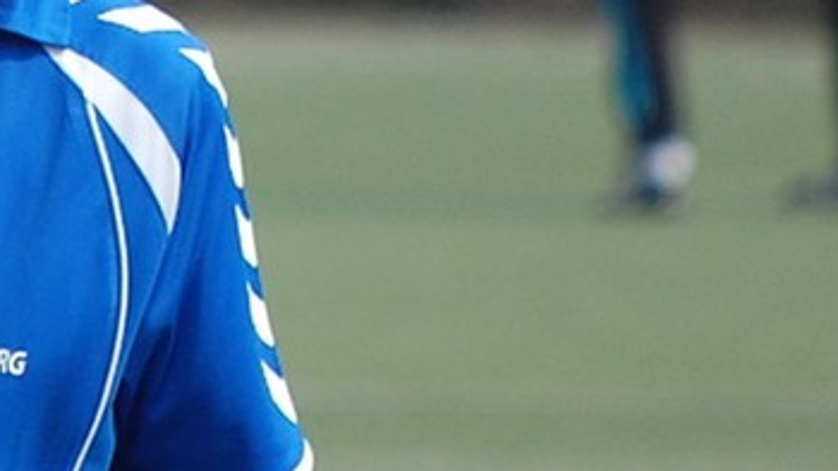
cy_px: 234
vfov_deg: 1.3
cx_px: 86
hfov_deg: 2.4
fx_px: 20379
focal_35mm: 917
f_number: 5.6
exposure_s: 1/1000
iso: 320
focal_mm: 200
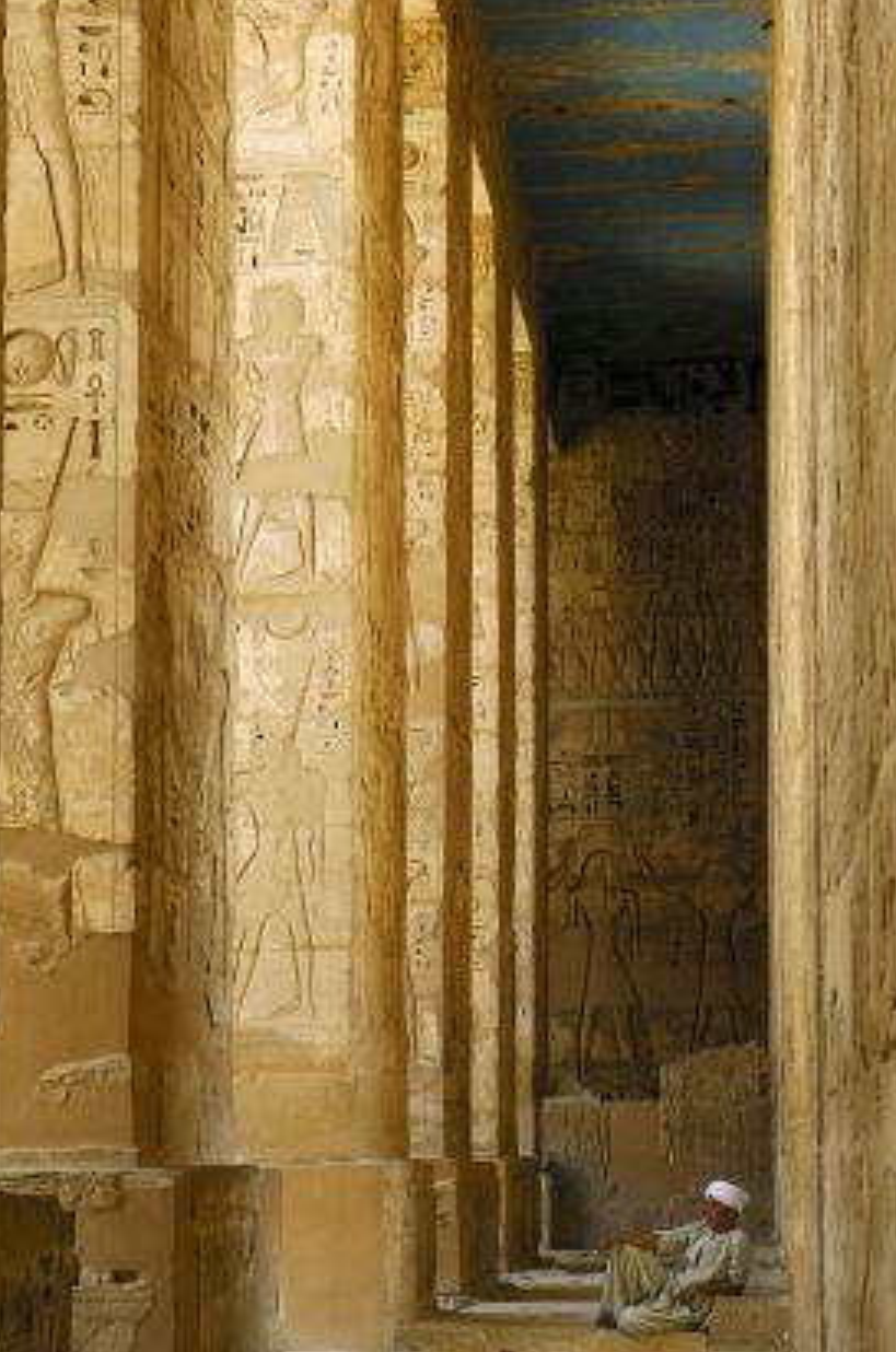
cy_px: 702
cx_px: 456
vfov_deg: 25.7
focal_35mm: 79
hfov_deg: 17.2
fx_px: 2962
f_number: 5.6
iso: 100
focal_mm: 50
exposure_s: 1/60
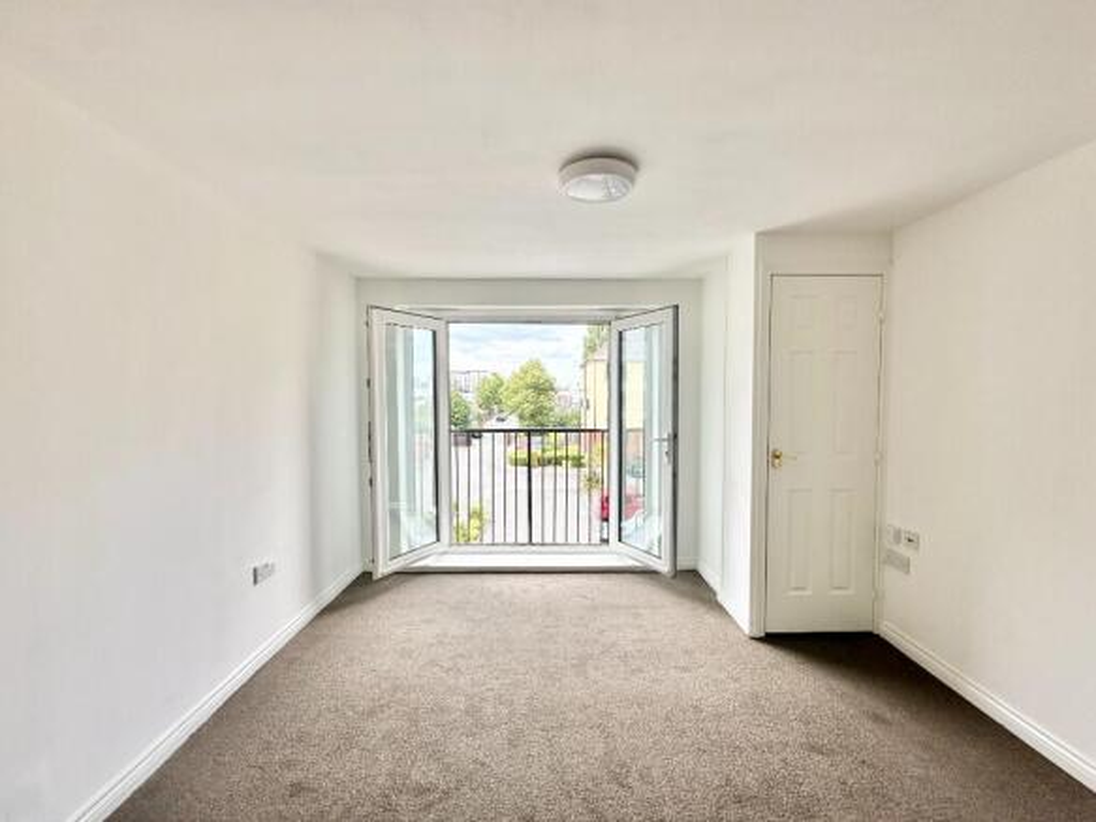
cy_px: 411
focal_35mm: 14
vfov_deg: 85.7
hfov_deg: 102.1
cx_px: 548
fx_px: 443
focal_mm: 2.22
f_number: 2.2
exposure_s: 1/356
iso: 40
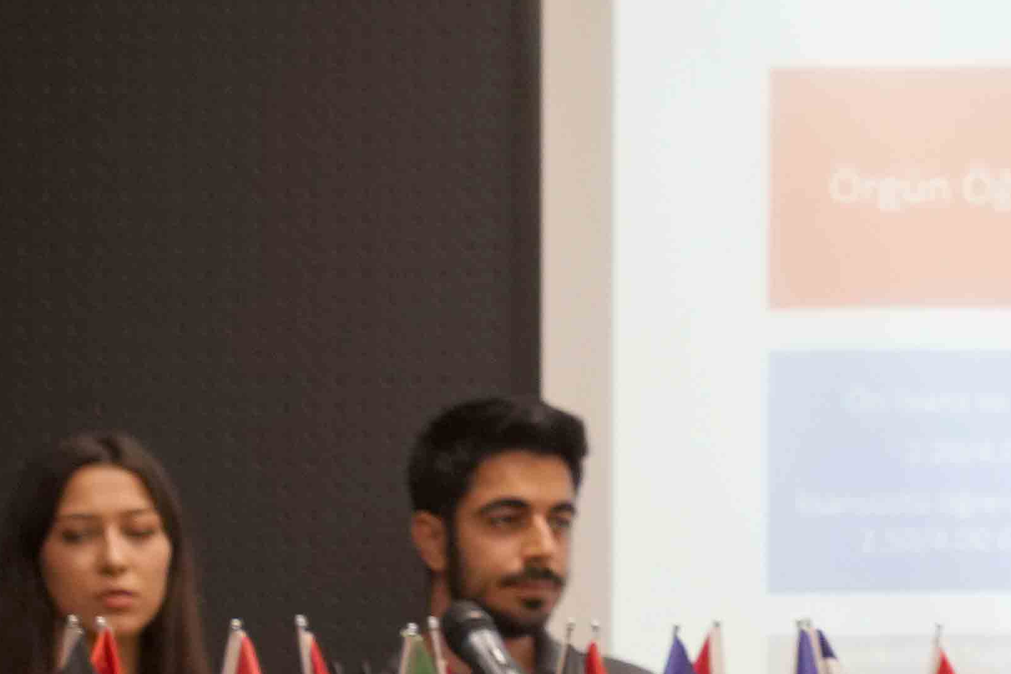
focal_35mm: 375
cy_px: 428
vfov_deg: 3.7
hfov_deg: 5.4
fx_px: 10529
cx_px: 1618
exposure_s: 1/40
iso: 800
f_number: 4
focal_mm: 64
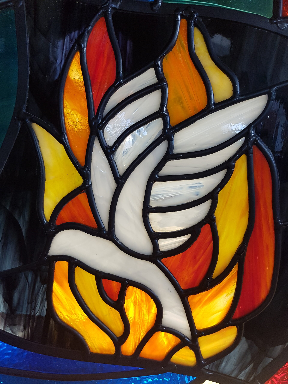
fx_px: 288
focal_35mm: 26
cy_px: 192
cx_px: 144
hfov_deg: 53.1
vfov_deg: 67.3
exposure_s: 1/50
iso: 125
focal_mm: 4.2
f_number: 1.7
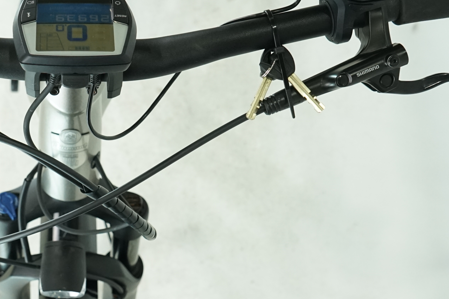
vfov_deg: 20.6
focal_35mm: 66
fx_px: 823
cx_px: 72
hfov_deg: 29.6
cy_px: 190
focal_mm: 28
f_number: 5.6
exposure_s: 1/200
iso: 1600
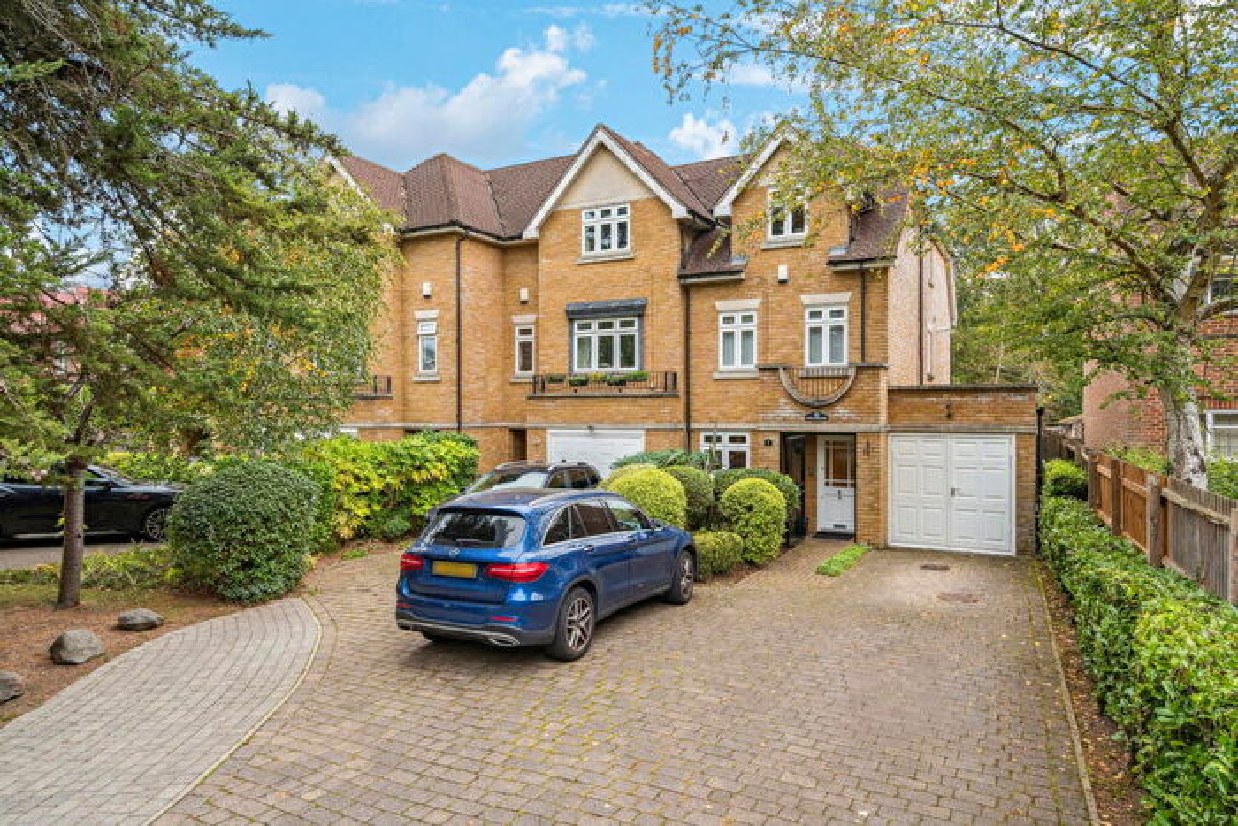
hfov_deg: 81.2
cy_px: 413
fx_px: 722
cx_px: 619
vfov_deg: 59.5
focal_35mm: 21
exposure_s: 1/160
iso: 320
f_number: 5.6
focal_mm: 21
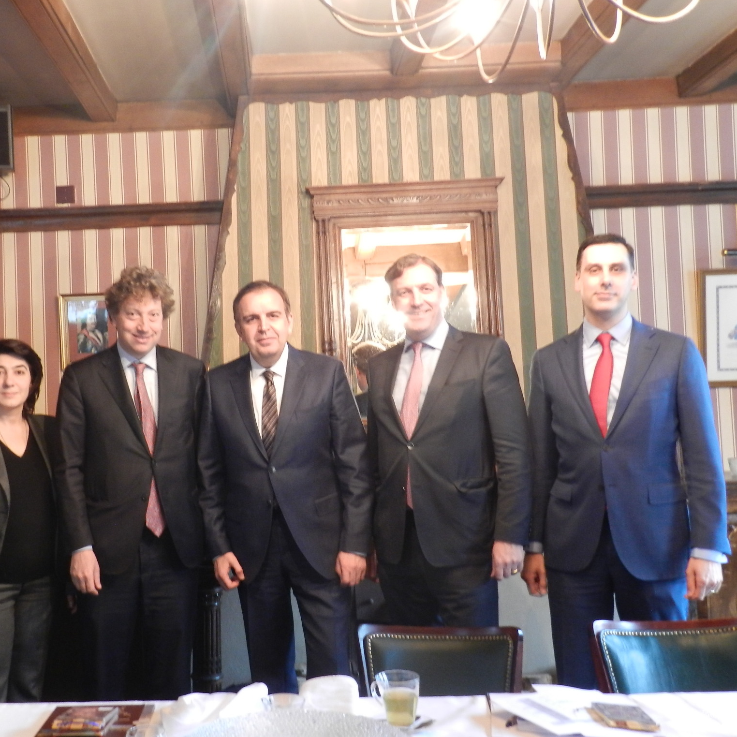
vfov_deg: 43.9
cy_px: 366
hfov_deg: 43.2
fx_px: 915
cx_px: 244
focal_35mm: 38
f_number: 3.7
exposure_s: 1/2.5
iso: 400
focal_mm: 5.6
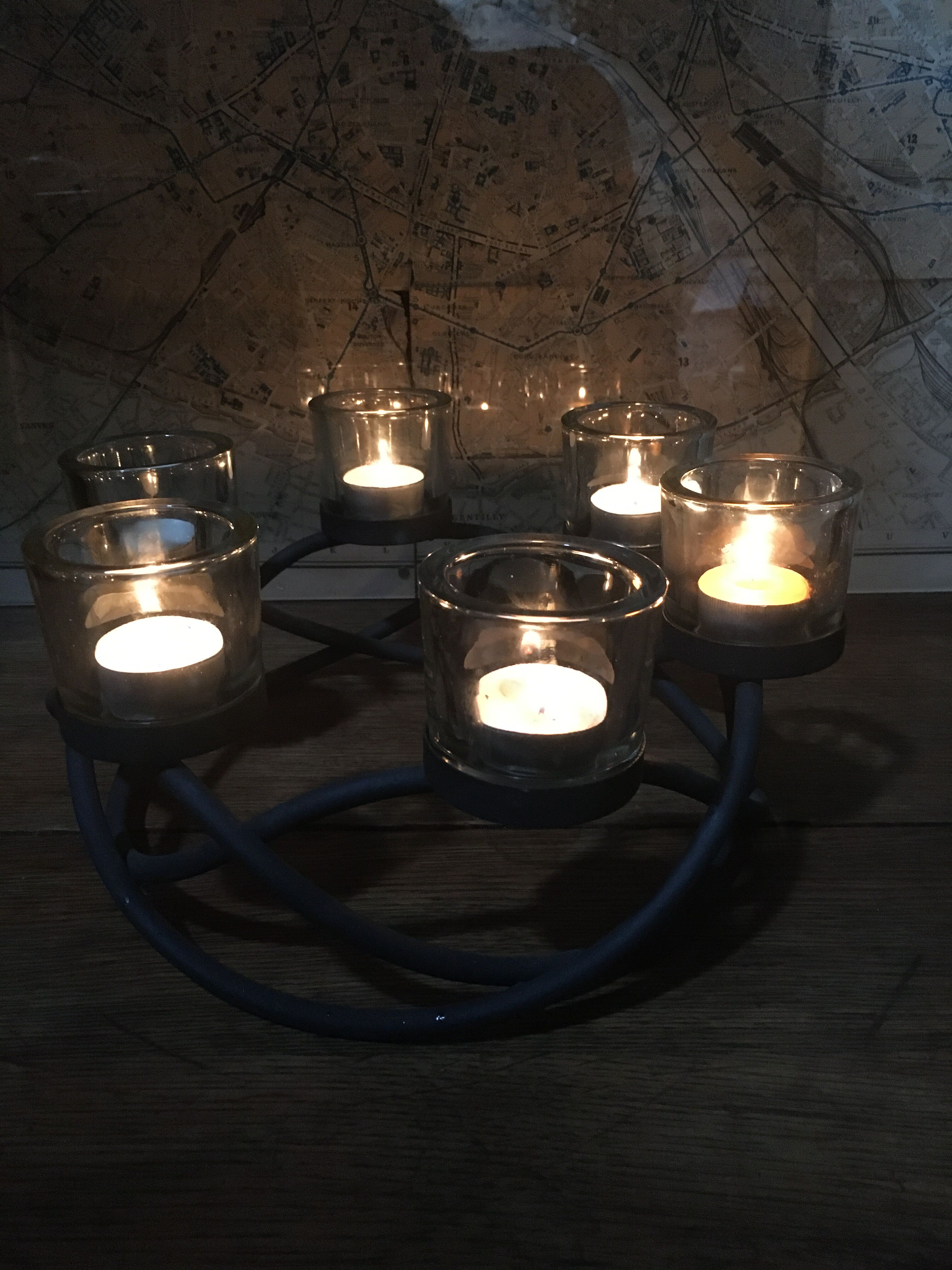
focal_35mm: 29
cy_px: 635
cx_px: 476
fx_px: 1063
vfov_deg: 61.7
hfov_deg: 48.2
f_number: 2.2
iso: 320
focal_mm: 4.15
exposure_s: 1/17
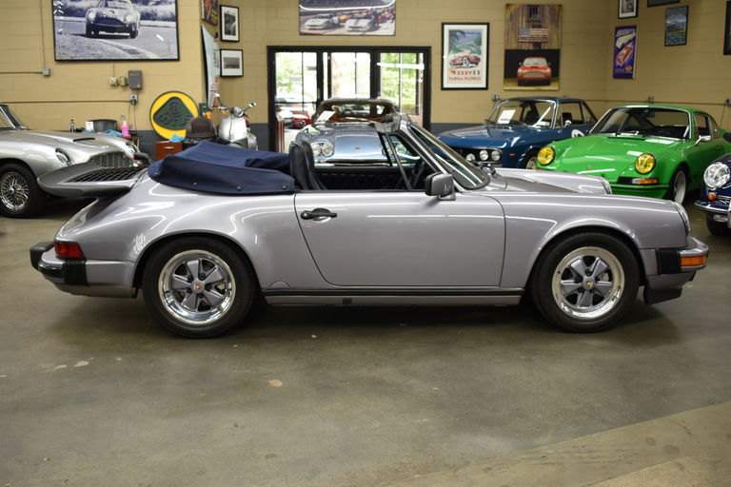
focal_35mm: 34
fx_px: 700
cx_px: 366
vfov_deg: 38.4
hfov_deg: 55.1
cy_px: 244
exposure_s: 1/40
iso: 500
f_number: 3.8
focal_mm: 23
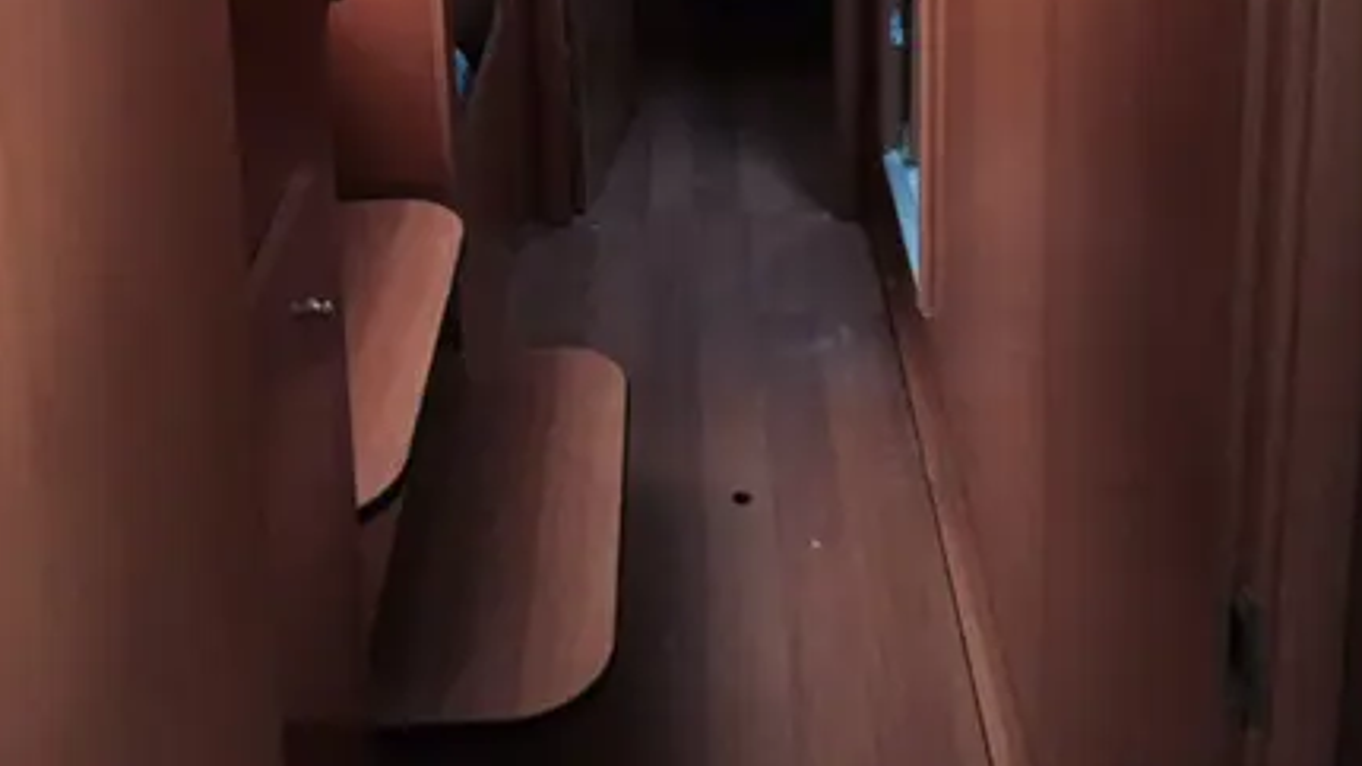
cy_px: -237
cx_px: 643
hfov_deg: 43.7
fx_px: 1698
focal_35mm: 47
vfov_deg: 22.6
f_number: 2.2
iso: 320
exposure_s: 1/15
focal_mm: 4.15
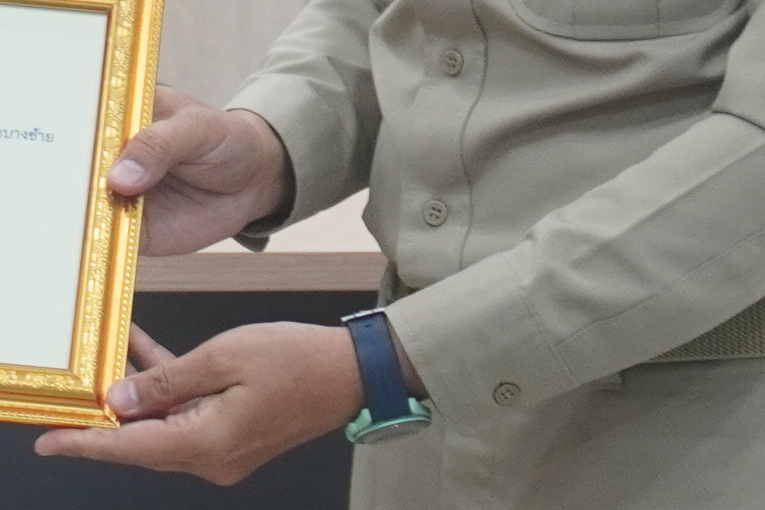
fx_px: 5971
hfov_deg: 7.3
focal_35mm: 281
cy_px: -446
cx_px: -3
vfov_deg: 4.8
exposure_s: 1/50
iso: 640
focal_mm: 31
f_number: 5
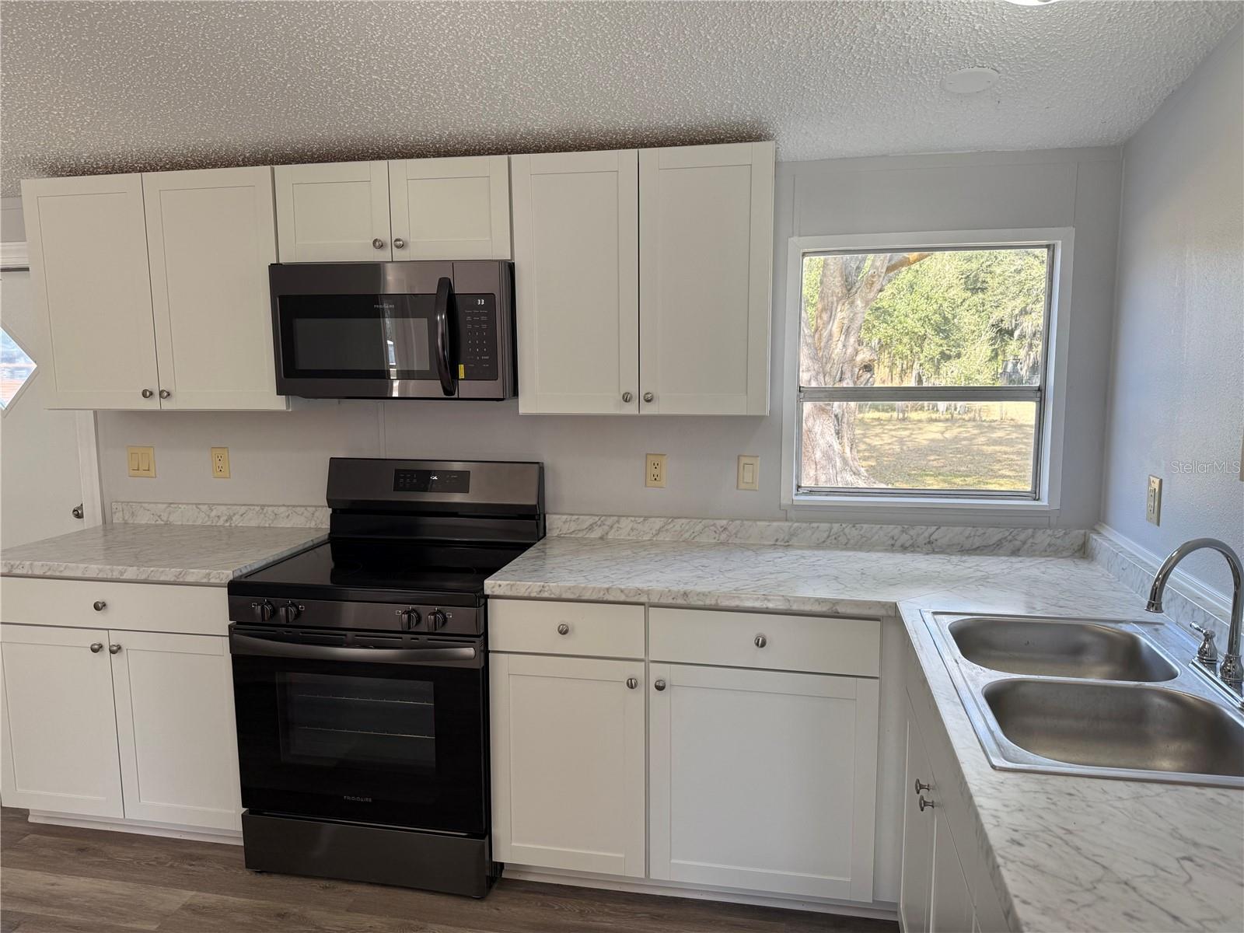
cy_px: 466
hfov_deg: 71.6
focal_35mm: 24
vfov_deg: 56.8
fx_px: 862
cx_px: 622
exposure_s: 1/245
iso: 80
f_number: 1.78
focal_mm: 6.76
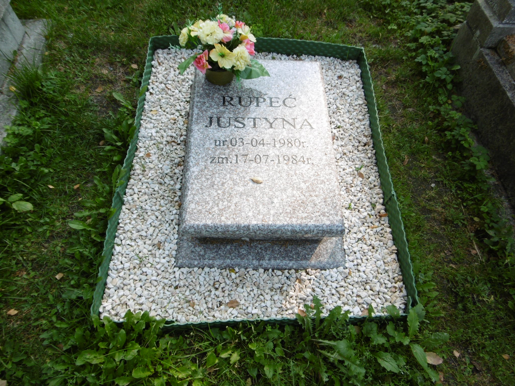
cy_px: 193
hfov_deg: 71.6
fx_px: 357
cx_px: 258
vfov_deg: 56.8
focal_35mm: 24
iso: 100
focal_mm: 4.3
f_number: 3.1
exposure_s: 1/160
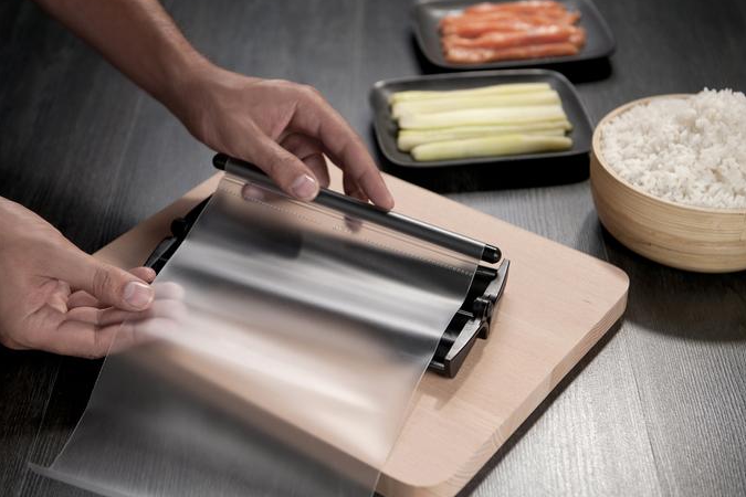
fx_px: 1326
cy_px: 250
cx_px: 359
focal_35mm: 64
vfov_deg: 21.2
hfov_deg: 31.4
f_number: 3.5
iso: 160
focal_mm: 60
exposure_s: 1/160
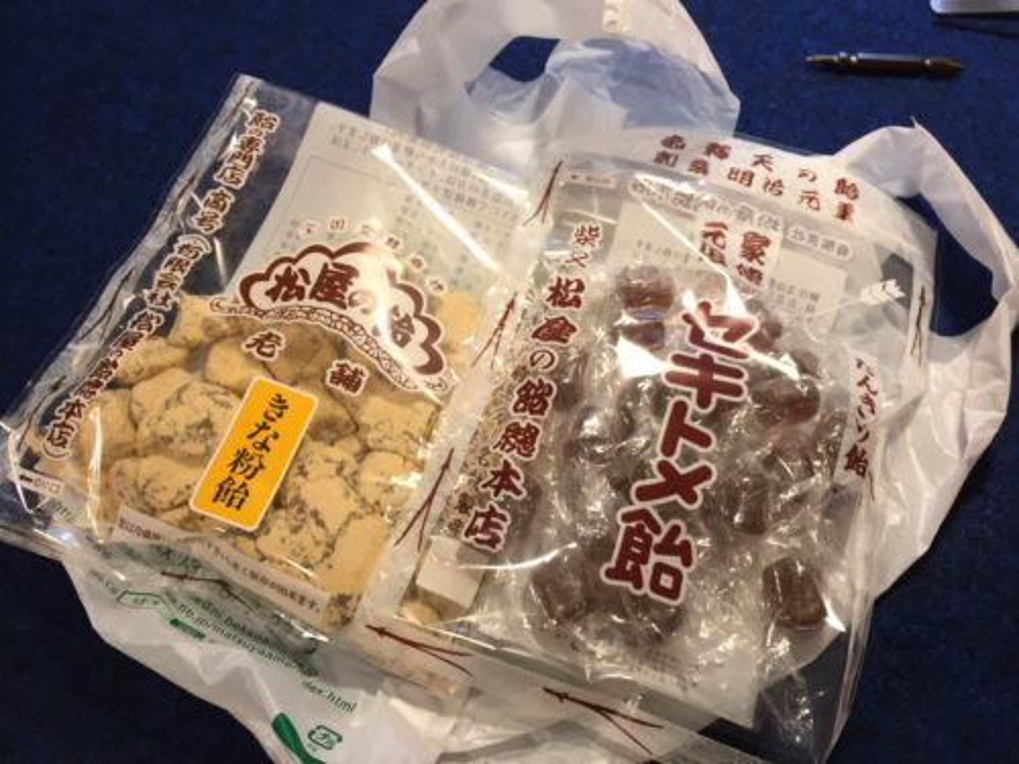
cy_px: 382
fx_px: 854
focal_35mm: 29
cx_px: 510
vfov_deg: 48.2
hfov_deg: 61.7
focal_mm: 4.15
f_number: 2.2
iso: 64
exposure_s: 1/30
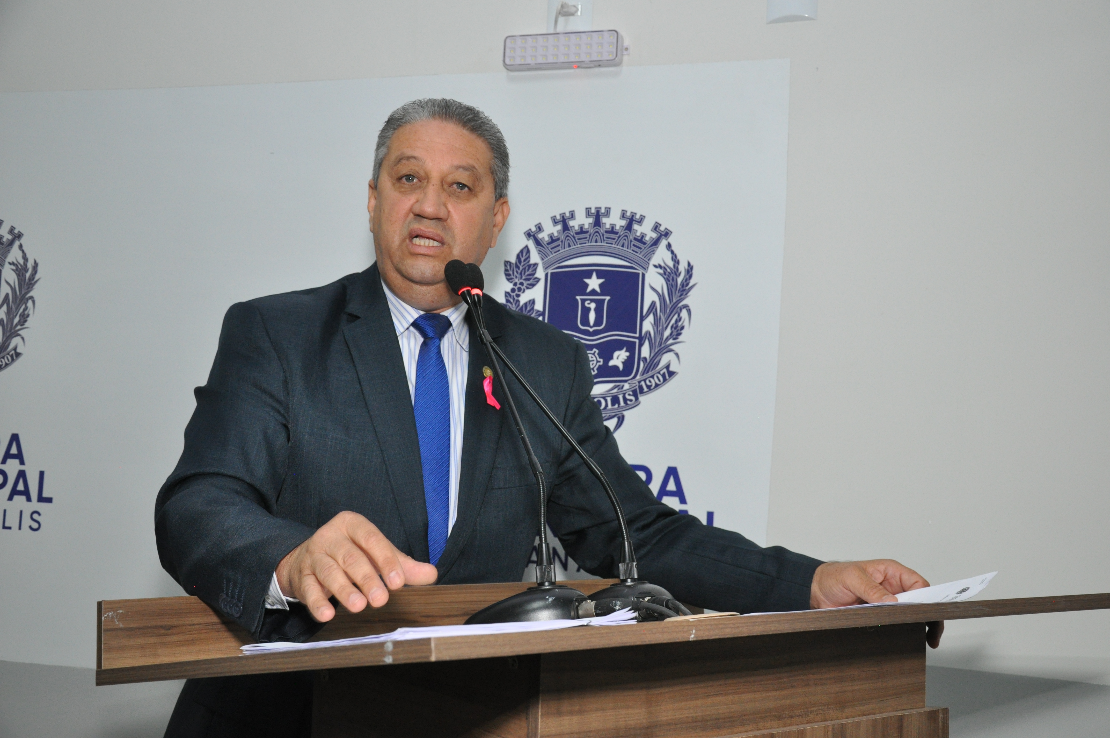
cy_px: 369
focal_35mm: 42
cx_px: 555
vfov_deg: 31.8
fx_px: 1293
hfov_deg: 46.4
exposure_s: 1/60
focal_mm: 28
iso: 800
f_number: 5.6
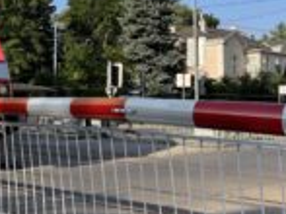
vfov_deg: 22.8
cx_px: 17
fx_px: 528
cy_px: 77
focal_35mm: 64
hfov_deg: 28.8
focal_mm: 4.2
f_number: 1.6
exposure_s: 1/2212
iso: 32
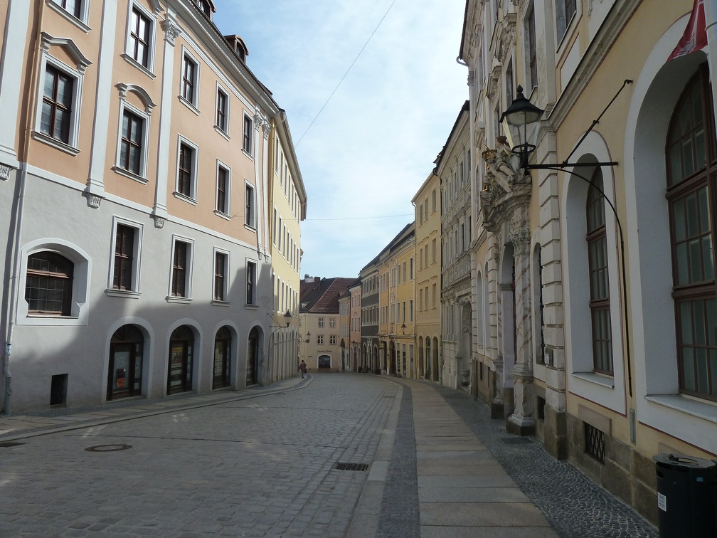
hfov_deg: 69.4
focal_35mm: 25
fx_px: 518
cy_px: 269
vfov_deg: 54.9
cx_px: 358
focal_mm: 4.1
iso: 125
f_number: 4.5
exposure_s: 1/400
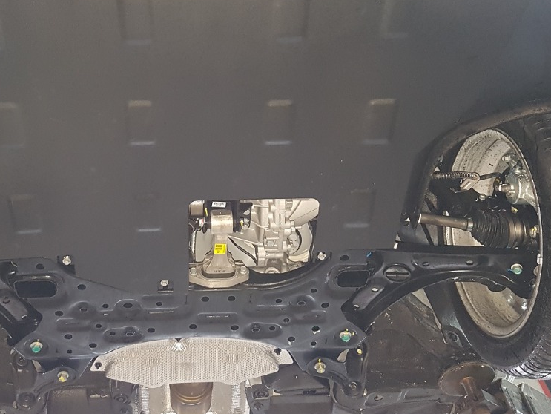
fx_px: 669
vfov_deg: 34.1
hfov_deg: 44.5
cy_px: 138
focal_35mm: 42
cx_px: 215
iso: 250
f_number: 1.7
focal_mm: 4.2
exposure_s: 1/10
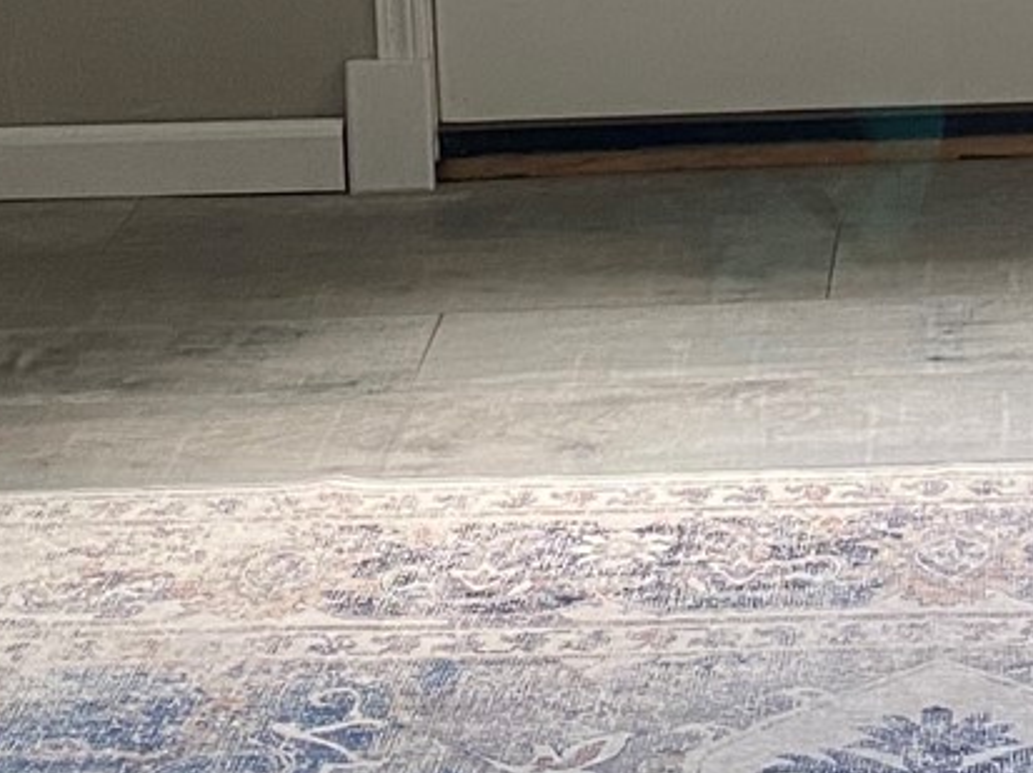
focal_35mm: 121
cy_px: -663
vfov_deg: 11.3
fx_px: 3608
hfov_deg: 15.9
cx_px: 1123
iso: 250
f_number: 1.8
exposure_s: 1/60
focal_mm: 4.25
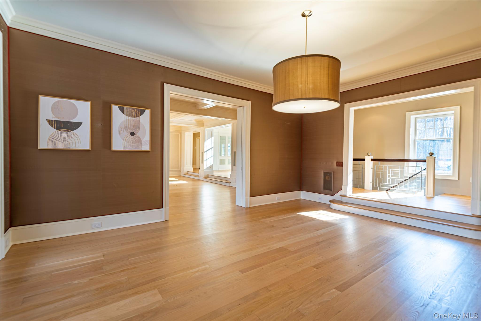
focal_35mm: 16
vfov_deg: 73.8
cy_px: 160
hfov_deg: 96.7
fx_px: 214
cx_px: 240
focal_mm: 16
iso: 100
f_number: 9
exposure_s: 1/30
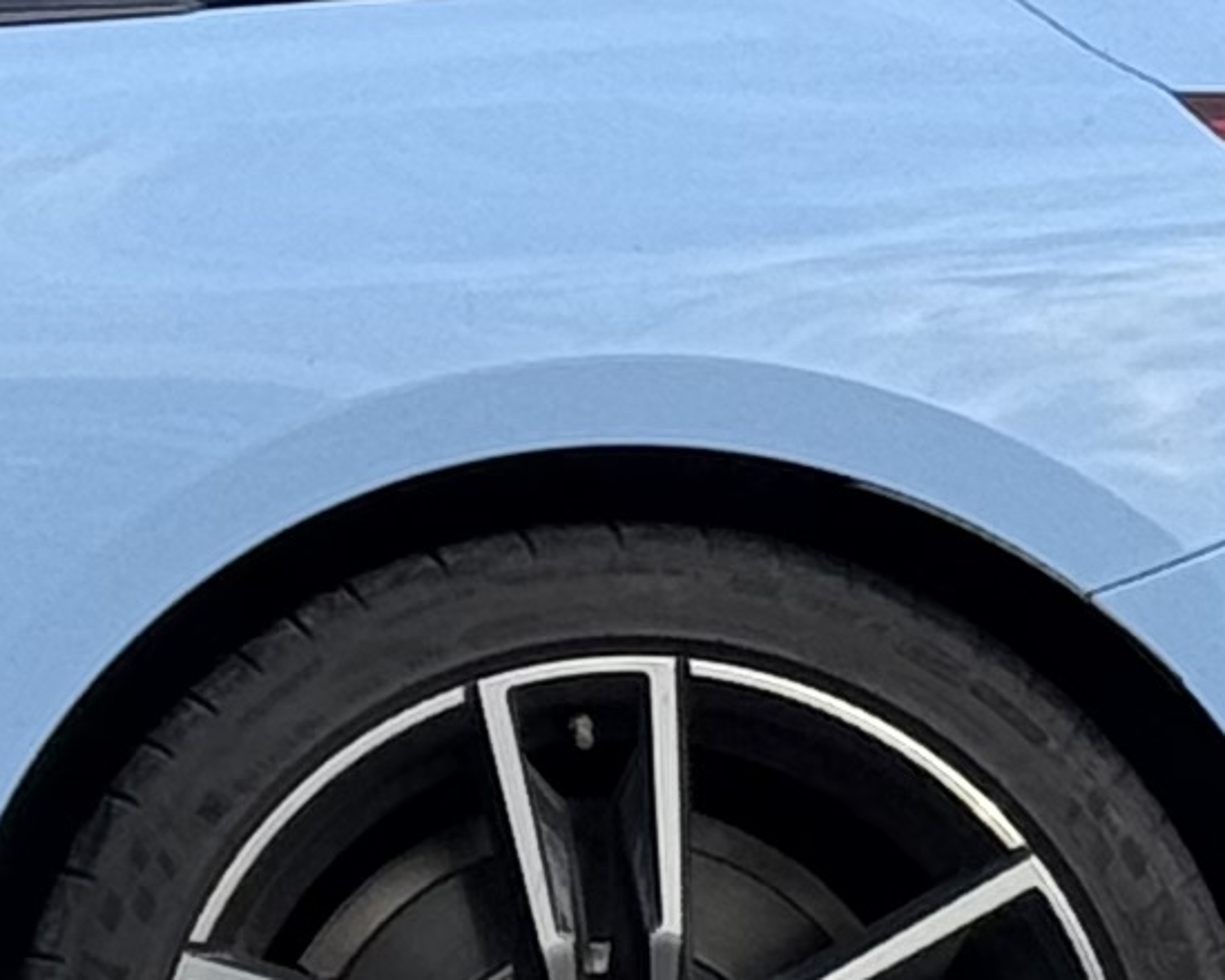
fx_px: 12470
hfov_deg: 5.5
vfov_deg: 4.5
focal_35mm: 344
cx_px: -1613
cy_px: 118
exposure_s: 1/2762
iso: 64
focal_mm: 6.76
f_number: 1.78
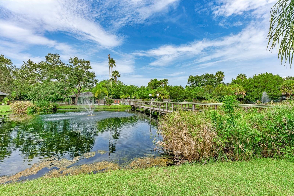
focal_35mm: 14
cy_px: 98
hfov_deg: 104.2
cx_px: 147
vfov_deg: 81.2
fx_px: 114
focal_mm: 14
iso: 100
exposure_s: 1/60
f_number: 7.1
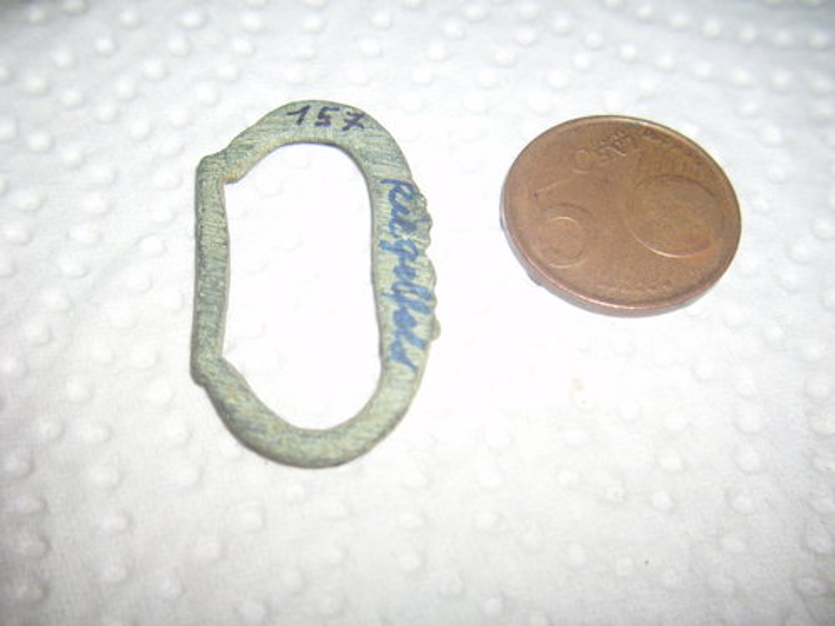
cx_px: 418
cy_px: 313
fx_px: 748
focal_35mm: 31
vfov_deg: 45.4
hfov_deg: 58.4
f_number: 2.8
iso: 50
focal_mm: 6.2
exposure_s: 1/60
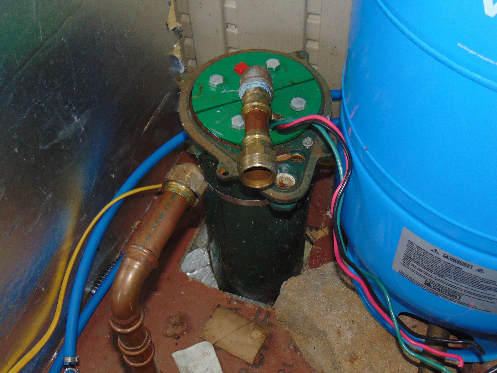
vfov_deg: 34.3
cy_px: 186
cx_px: 248
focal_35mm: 42
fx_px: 603
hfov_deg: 44.8
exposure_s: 1/60
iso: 200
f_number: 3.3
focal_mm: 7.6
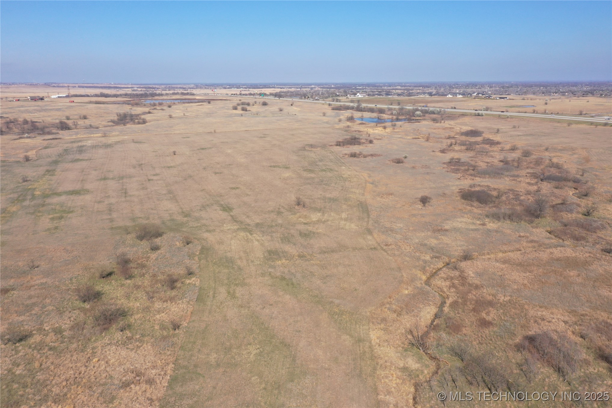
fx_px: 476
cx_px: 306
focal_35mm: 28
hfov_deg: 65.5
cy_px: 204
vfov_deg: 46.4
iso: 100
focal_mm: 10.26
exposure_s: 1/120
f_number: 11
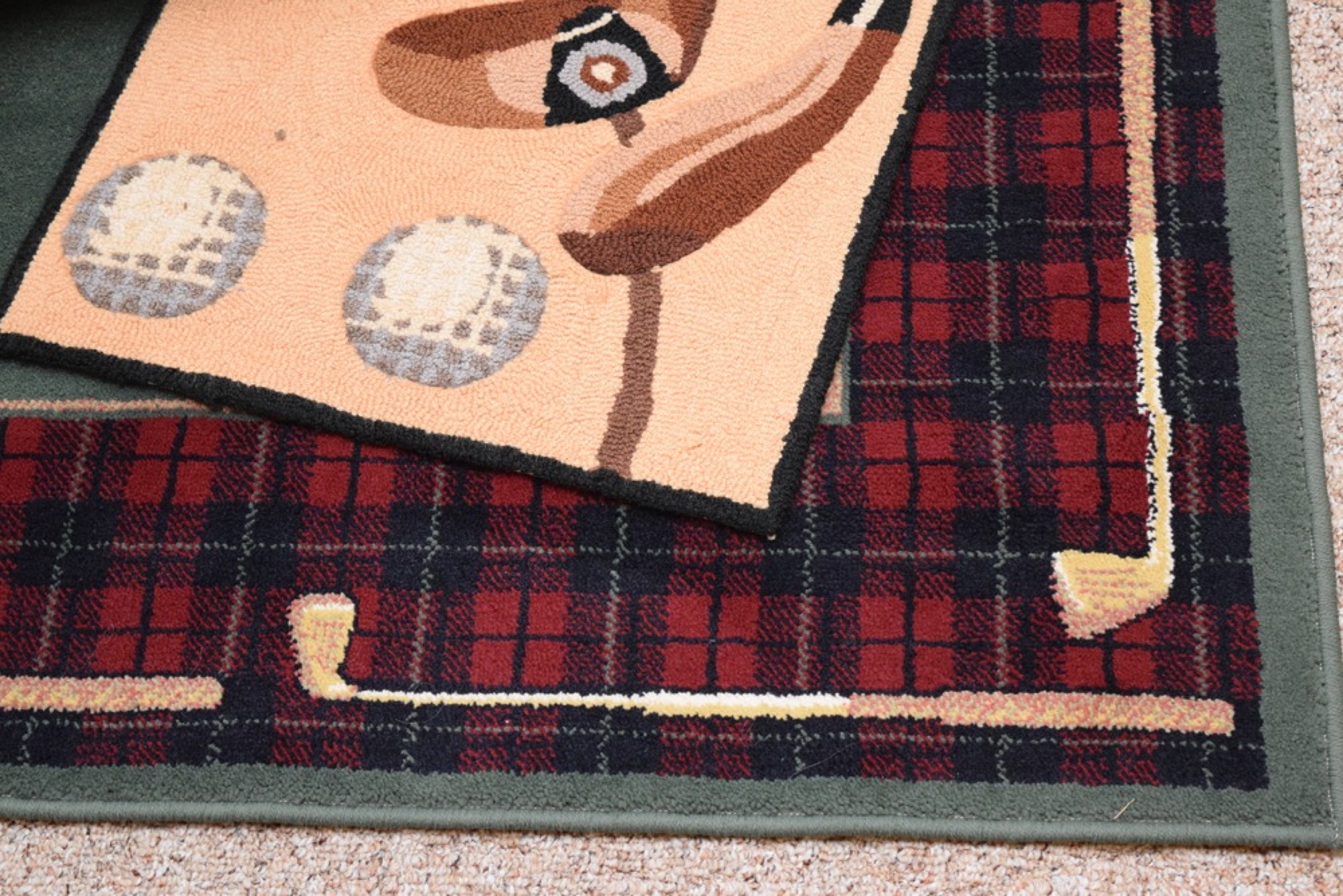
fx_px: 2686
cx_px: 672
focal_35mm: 72
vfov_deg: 18.9
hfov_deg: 28.1
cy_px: 448
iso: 3200
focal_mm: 48
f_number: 5.3
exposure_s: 1/60
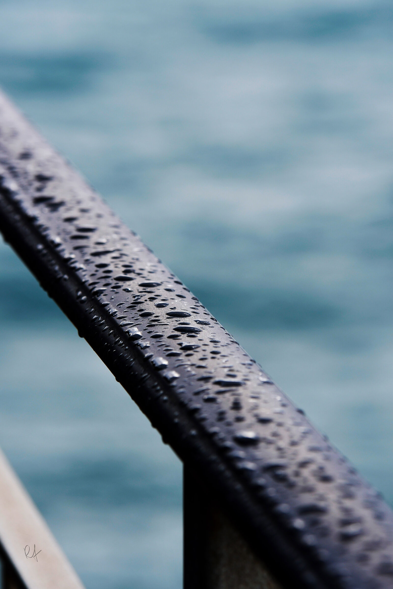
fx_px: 4912
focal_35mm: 300
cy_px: 294
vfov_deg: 6.9
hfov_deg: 4.6
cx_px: 196
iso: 100
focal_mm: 200
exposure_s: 1/200
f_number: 8
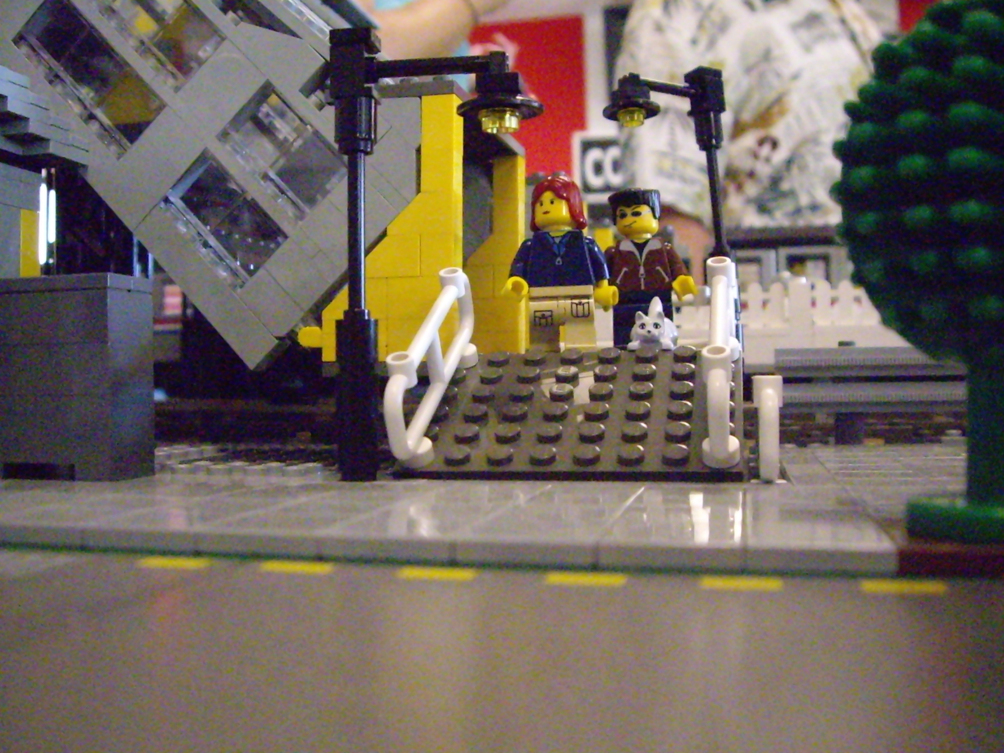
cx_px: 502
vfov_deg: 37.7
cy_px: 376
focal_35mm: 38
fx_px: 1102
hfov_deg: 49.0
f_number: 2.7
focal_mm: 6.2
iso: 1600
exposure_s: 1/100
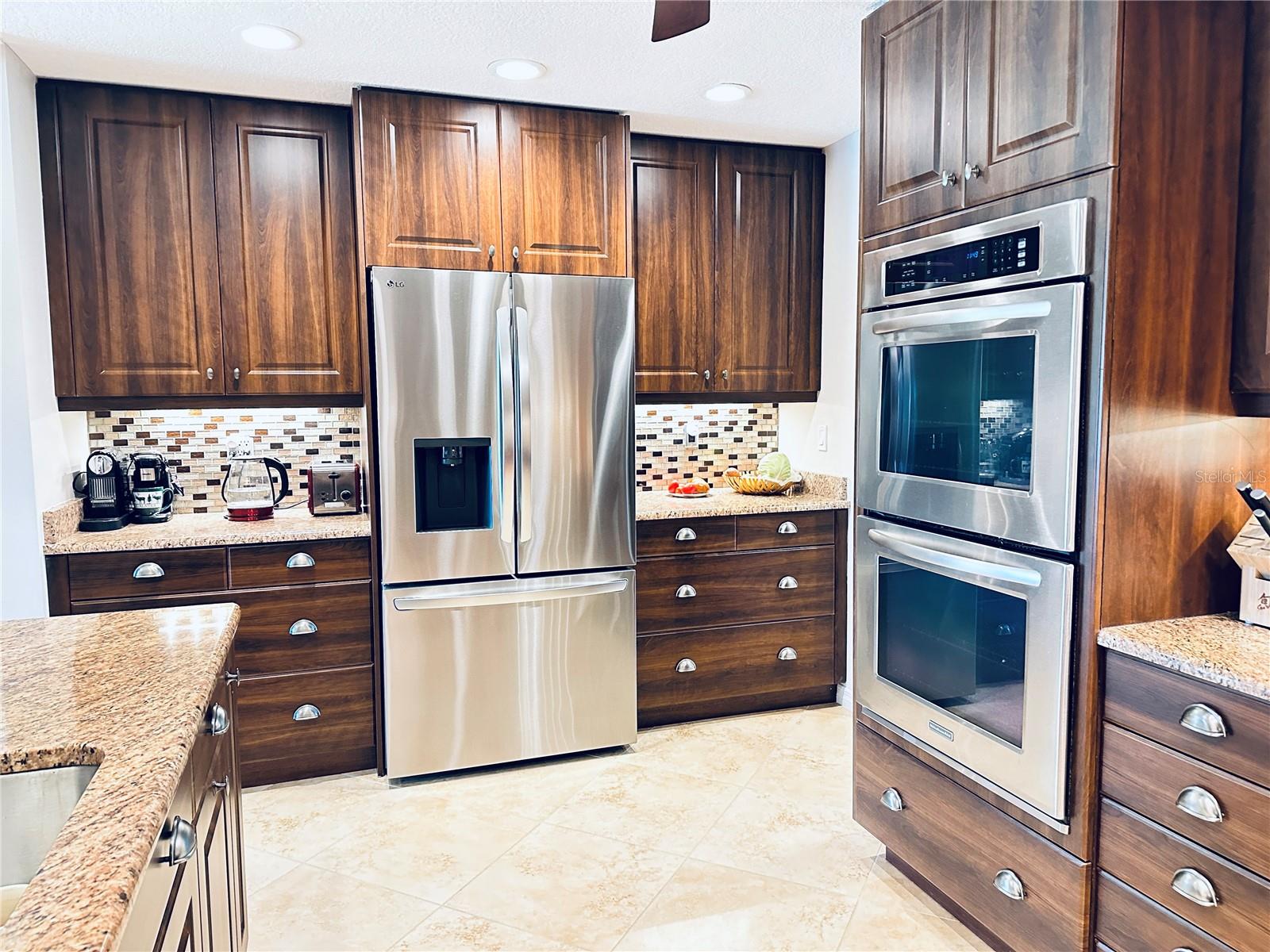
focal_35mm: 24
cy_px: 476
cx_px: 635
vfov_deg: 56.8
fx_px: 881
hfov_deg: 71.6
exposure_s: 1/40
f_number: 1.78
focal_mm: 6.86
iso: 640
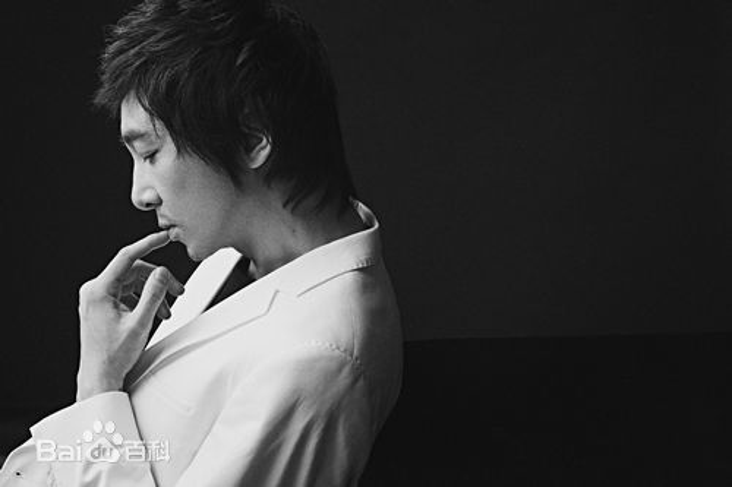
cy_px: 244
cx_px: 366
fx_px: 1423
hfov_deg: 28.9
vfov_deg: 19.4
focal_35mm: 70
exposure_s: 1/125
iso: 200
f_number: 10
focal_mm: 70
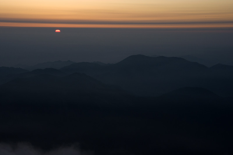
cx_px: 116
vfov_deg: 18.1
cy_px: 78
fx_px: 485
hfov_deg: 27.0
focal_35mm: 75
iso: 200
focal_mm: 50
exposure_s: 1/20
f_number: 22
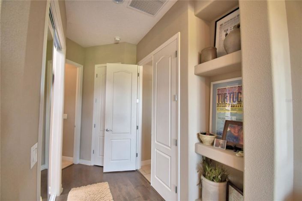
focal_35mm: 15
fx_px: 126
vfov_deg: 77.2
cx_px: 151
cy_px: 100
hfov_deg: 100.4
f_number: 4.5
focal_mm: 10
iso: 560
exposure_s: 1/30
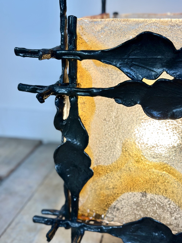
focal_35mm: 48
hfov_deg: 30.3
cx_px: 91
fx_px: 336
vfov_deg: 39.7
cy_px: 122
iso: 80
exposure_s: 1/201
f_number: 1.78
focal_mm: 6.86
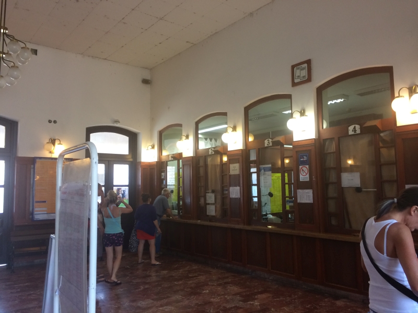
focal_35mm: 30
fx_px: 362
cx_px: 209
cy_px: 156
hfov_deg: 60.0
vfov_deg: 46.8
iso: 80
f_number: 2.2
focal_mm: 4.12
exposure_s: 1/30
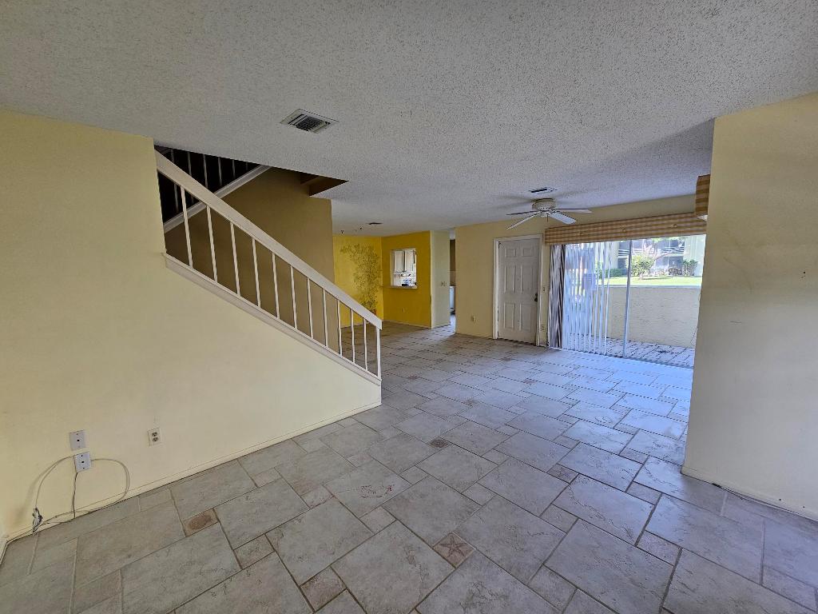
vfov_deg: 89.9
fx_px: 307
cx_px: 409
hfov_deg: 106.2
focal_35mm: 13
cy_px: 307
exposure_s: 1/77.4
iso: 80
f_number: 2.2
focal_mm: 2.2
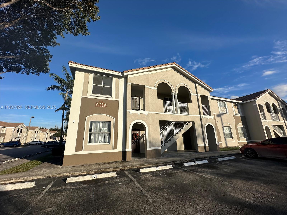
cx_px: 144
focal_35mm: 14
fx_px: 116
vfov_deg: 85.7
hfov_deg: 102.1
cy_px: 108
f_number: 2.2
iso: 50
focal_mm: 2.22
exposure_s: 1/3509
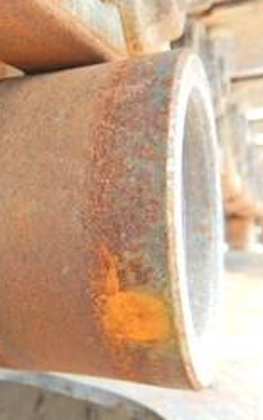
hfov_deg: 24.4
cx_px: -35
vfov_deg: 41.0
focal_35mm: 49
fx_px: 561
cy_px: 206
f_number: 2.8
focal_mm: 4.3
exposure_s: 1/40
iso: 125
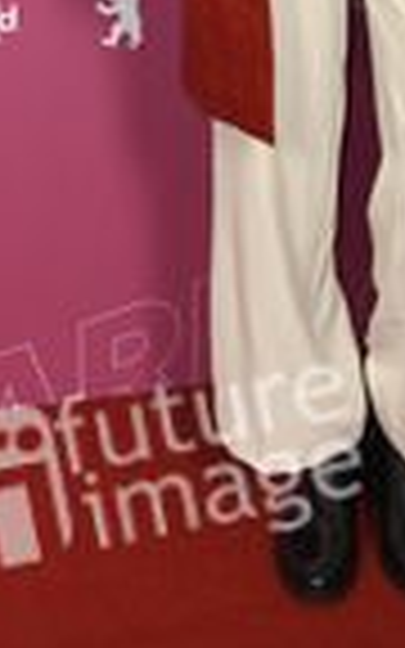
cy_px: -202
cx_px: 261
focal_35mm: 99
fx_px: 1748
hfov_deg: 13.2
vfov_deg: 19.3
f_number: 4
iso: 800
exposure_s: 1/320
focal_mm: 35
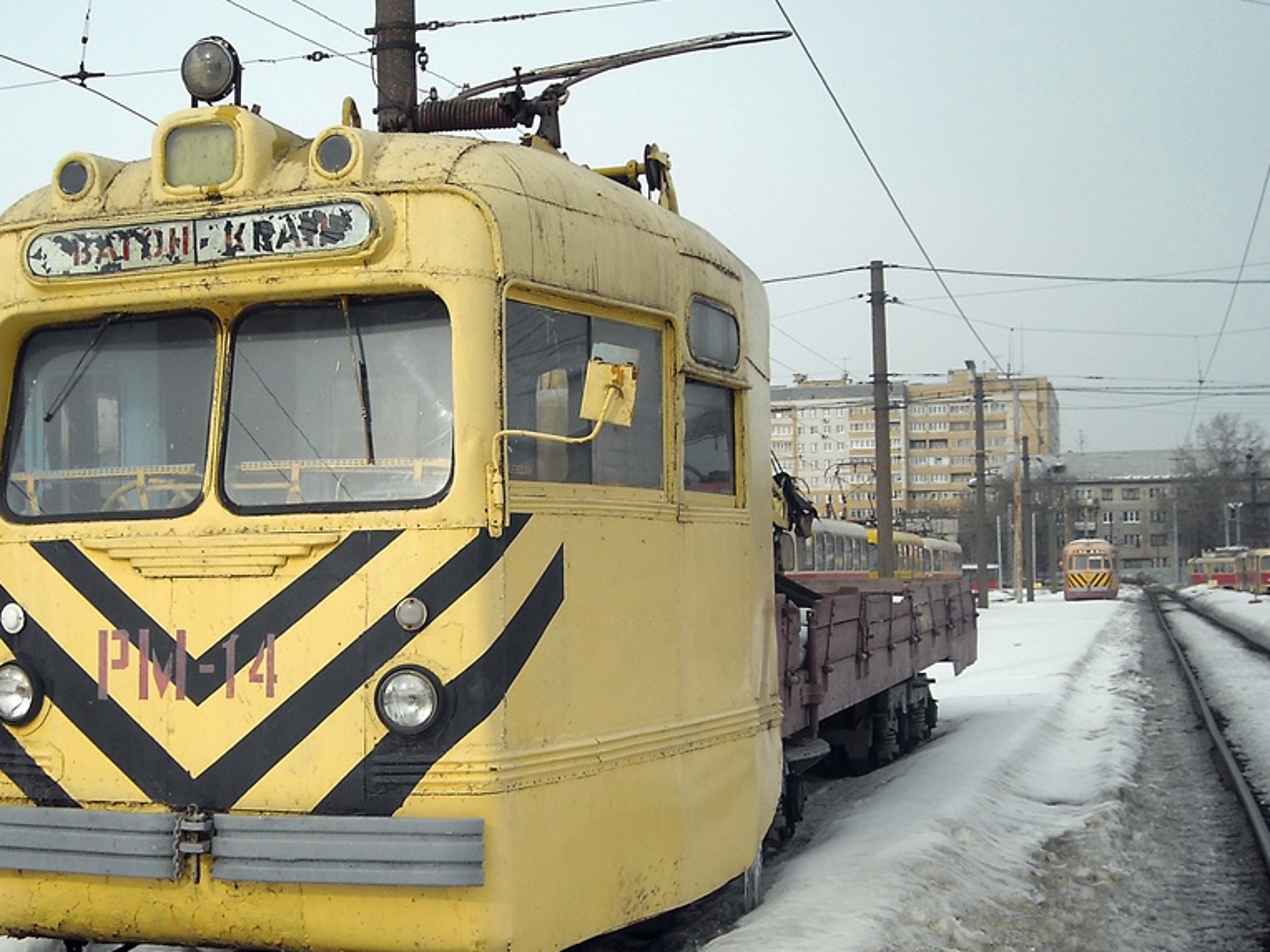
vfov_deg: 24.8
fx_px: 2165
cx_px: 447
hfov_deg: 32.5
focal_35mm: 59
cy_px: 505
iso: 64
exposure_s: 1/309
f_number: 6.1
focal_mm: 7.1
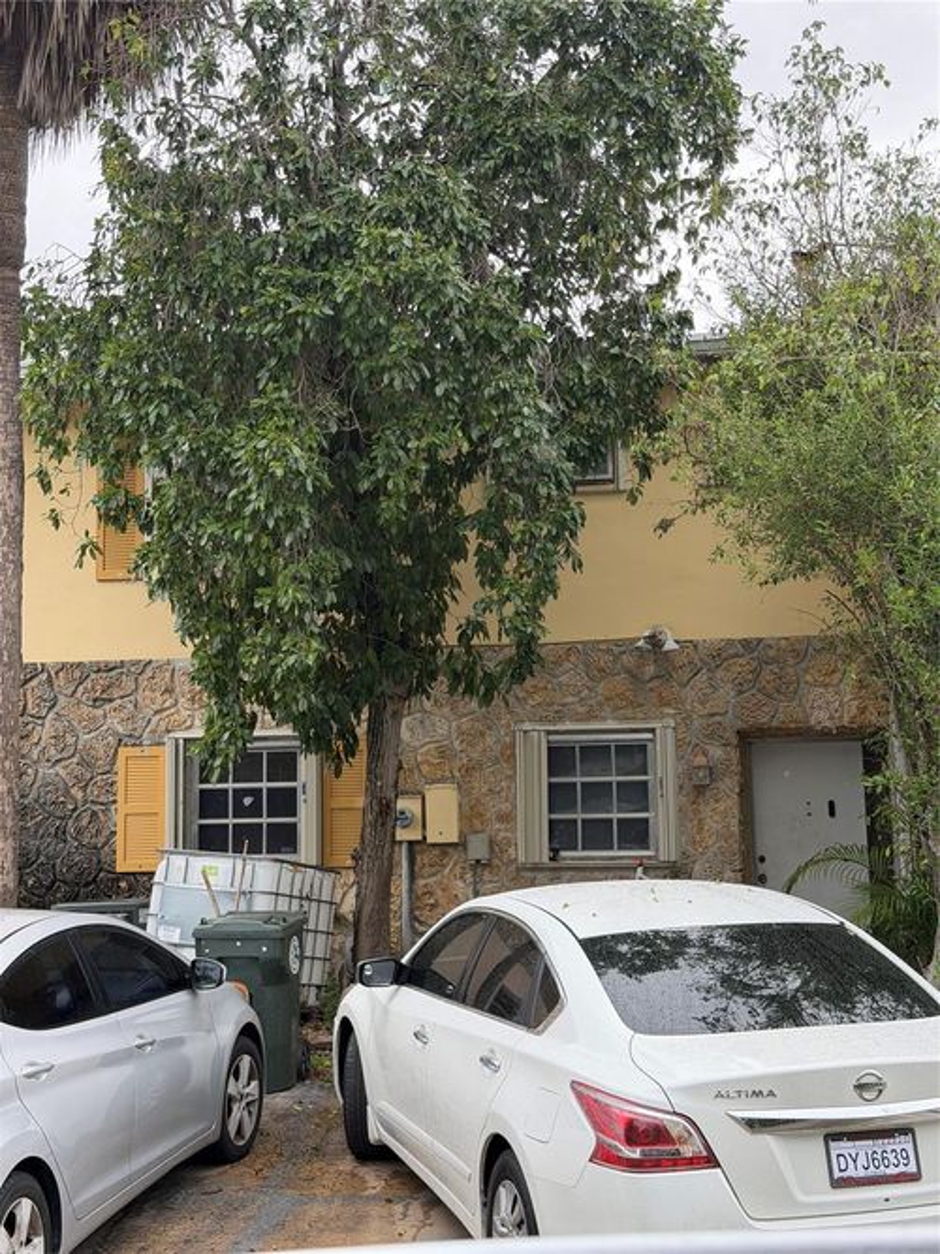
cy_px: 627
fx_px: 1738
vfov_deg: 39.7
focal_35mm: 48
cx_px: 470
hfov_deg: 30.3
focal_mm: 6.76
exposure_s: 1/324
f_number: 1.78
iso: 80
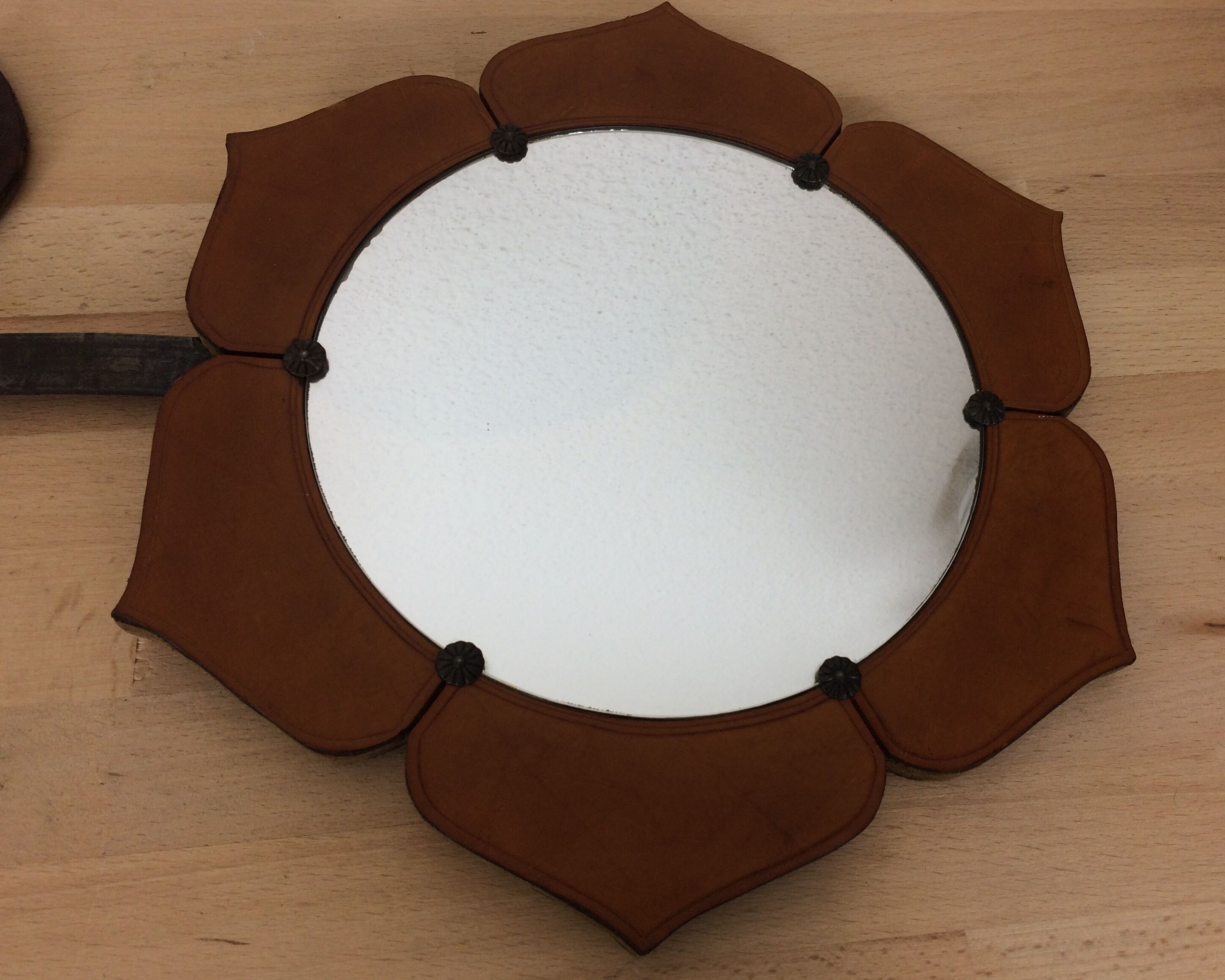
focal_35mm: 32
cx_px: 681
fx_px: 1160
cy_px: 489
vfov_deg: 45.8
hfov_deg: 55.5
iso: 50
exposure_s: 1/50
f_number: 2.2
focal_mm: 4.15
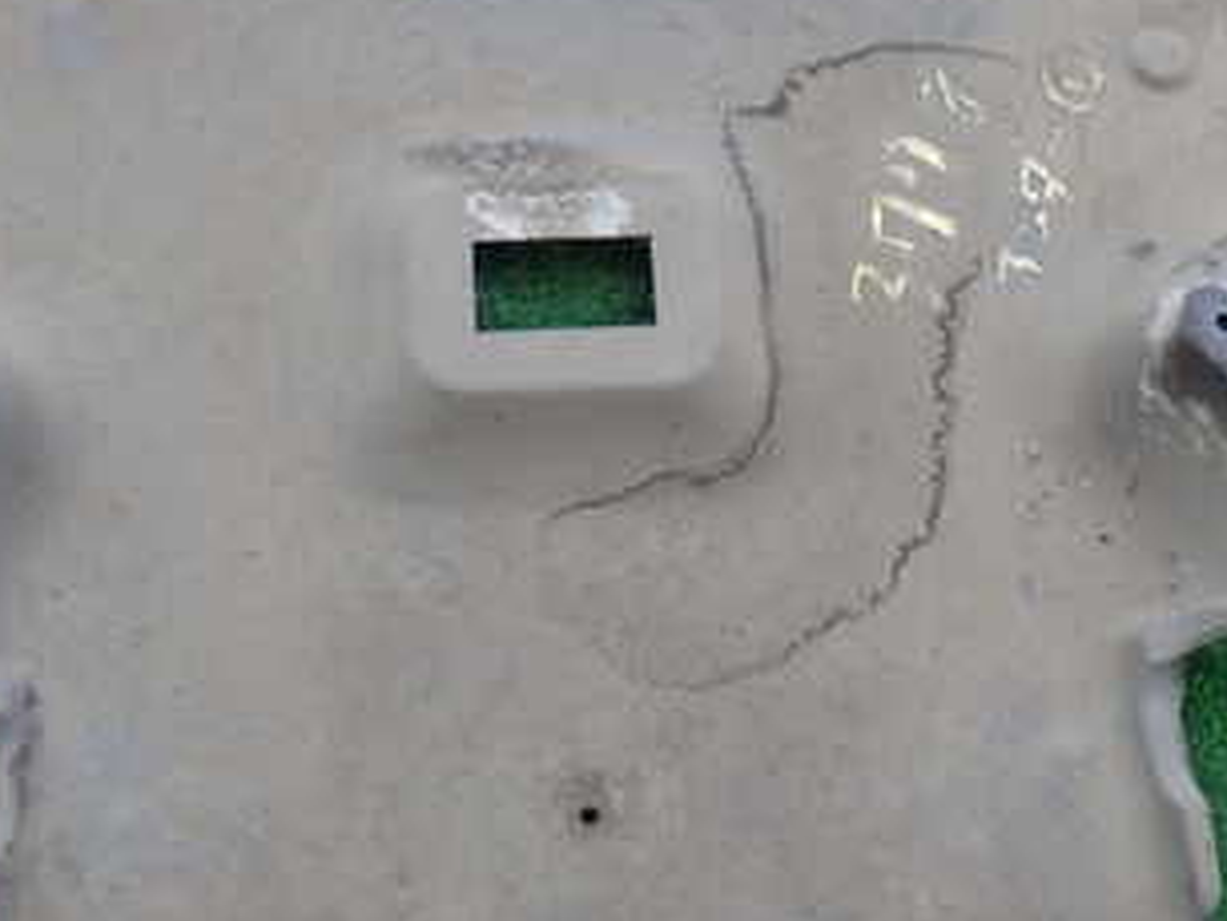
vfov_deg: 24.8
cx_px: 575
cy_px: 458
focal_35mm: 59
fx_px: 2092
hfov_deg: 32.7
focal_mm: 5.4
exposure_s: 1/40
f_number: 2.3
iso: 200
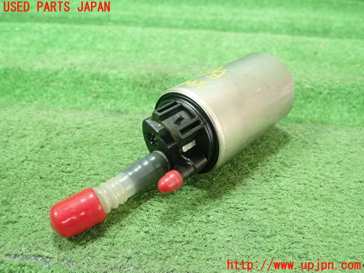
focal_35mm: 30
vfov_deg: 46.8
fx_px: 315
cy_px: 136
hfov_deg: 60.0
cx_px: 182
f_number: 2.3
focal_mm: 5.5
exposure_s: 1/125
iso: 500
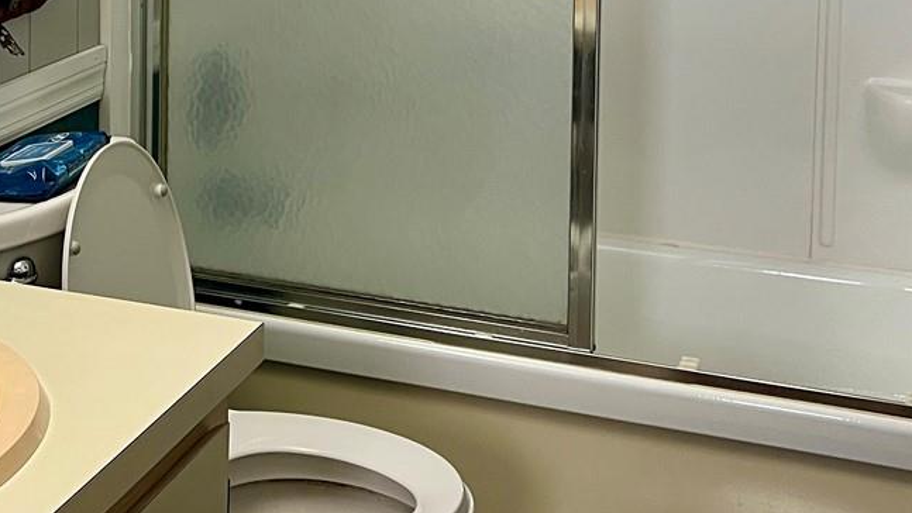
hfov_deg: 29.5
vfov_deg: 16.2
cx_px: 195
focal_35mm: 70
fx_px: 1693
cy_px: -183
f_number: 1.5
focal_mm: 5.7
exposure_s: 1/60
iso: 80
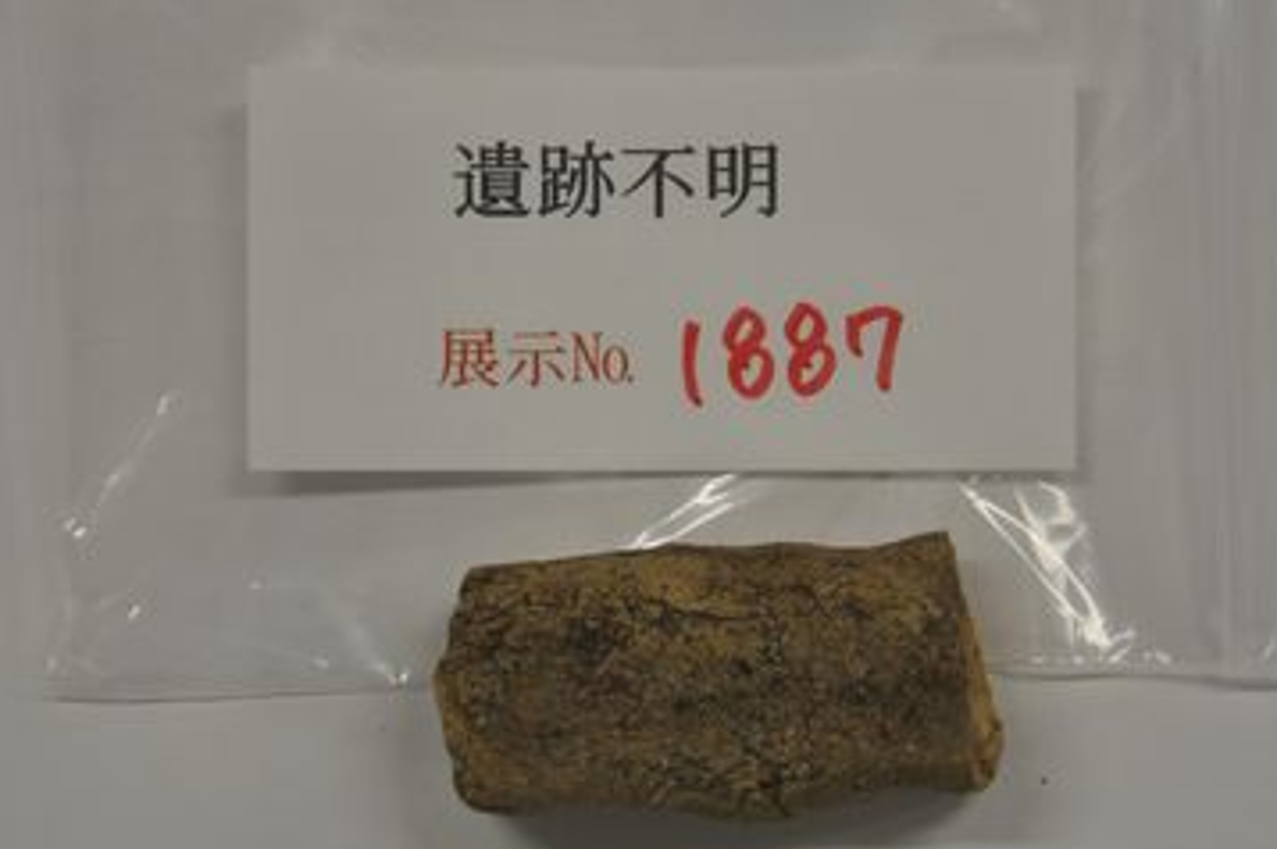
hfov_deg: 10.4
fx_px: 7039
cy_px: 467
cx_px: 678
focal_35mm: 199
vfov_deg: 6.9
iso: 800
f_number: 5.6
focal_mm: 105
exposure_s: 1/125
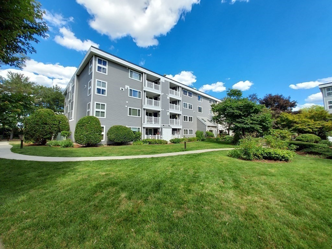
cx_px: 166
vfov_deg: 89.9
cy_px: 124
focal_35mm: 13
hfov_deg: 106.2
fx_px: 125
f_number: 2.2
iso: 50
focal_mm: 1.42
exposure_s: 1/802
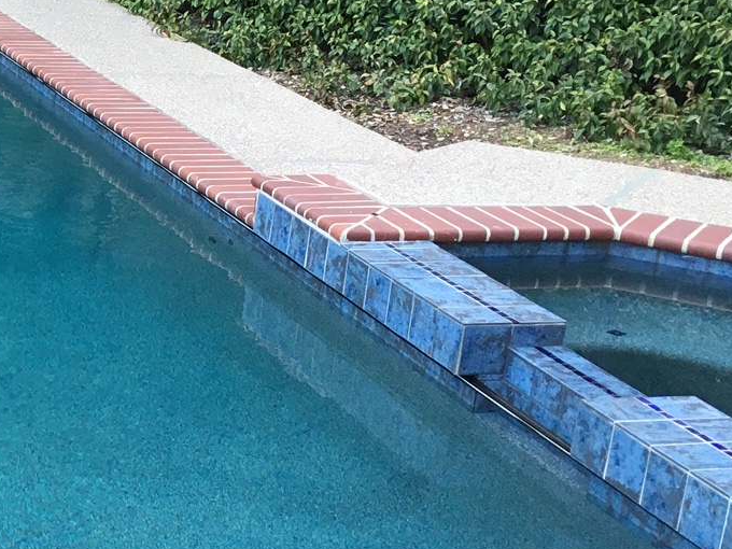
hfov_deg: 20.9
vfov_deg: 17.2
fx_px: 1819
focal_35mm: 86
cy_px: 327
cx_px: -187
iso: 25
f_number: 2.2
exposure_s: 1/40
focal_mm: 4.15
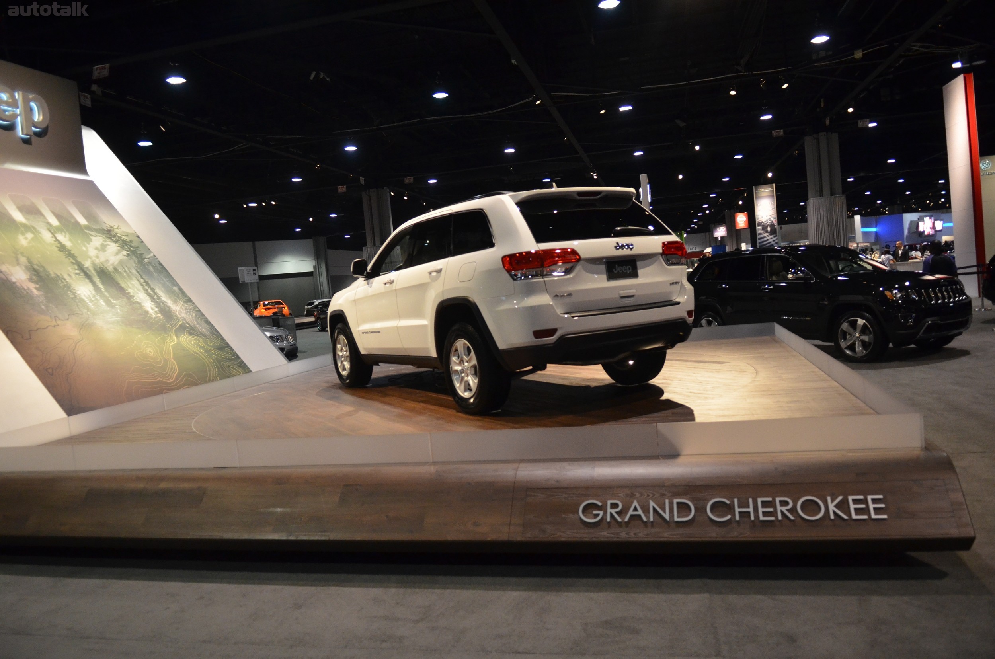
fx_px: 703
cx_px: 498
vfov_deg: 50.2
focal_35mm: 26
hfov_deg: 70.5
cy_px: 330
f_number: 2.8
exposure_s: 1/160
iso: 1600
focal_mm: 17
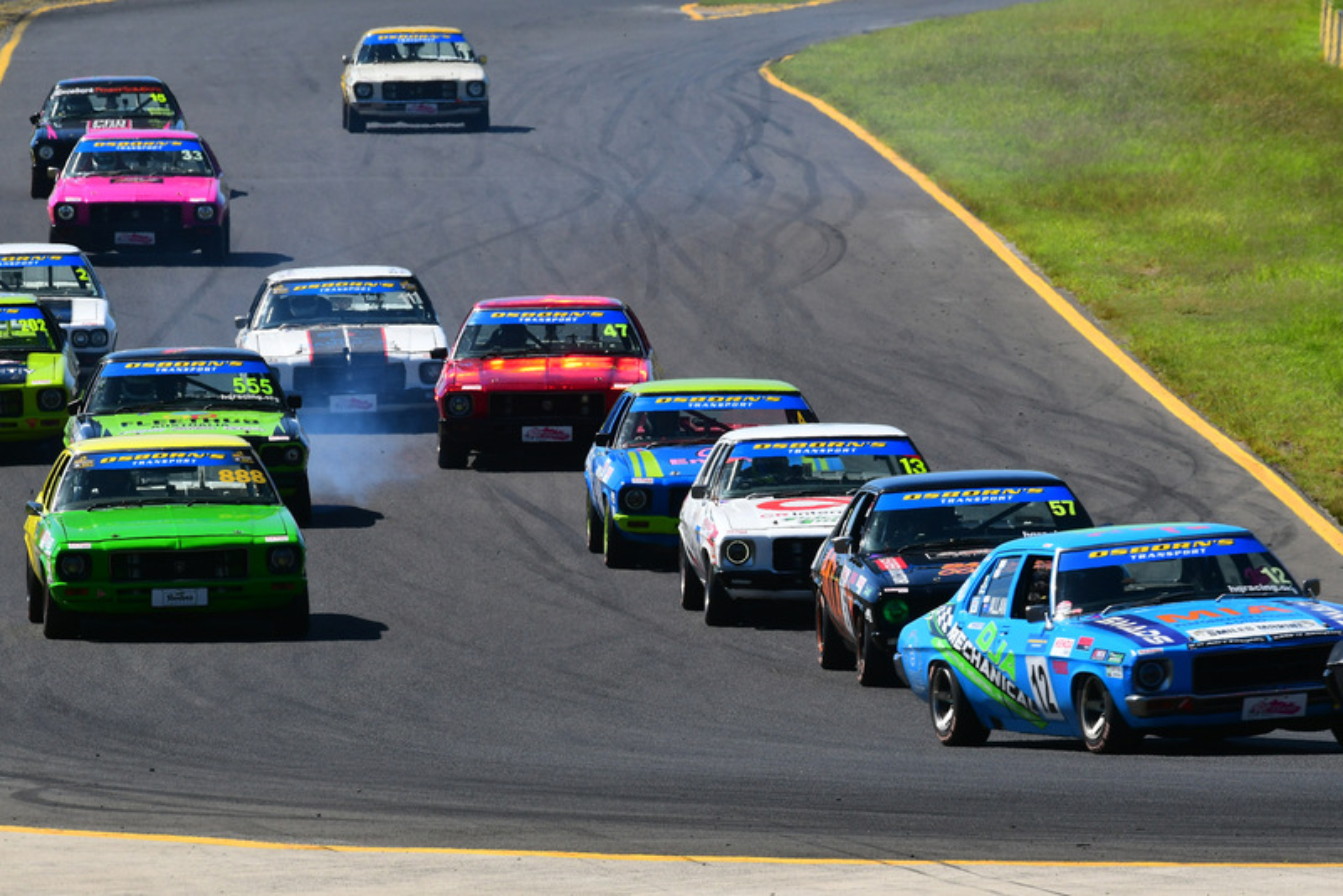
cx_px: 672
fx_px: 22390
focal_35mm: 600
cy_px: 448
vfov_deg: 2.3
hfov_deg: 3.4
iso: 500
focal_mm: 400
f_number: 13
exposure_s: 1/640
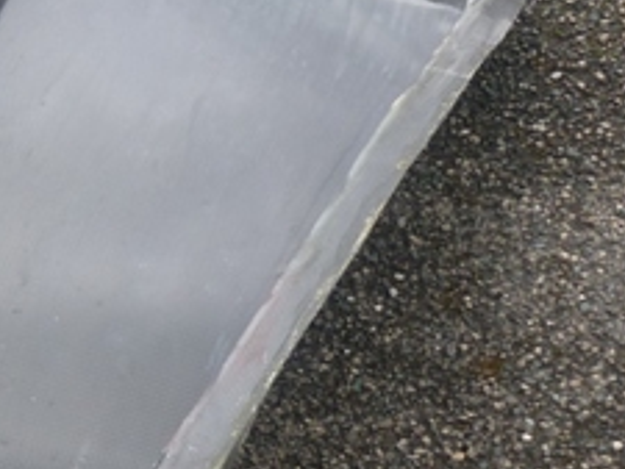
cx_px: -156
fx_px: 1698
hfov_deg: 19.5
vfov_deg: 15.7
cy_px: 275
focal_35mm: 94
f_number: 2.8
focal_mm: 5.5
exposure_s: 1/80
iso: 80
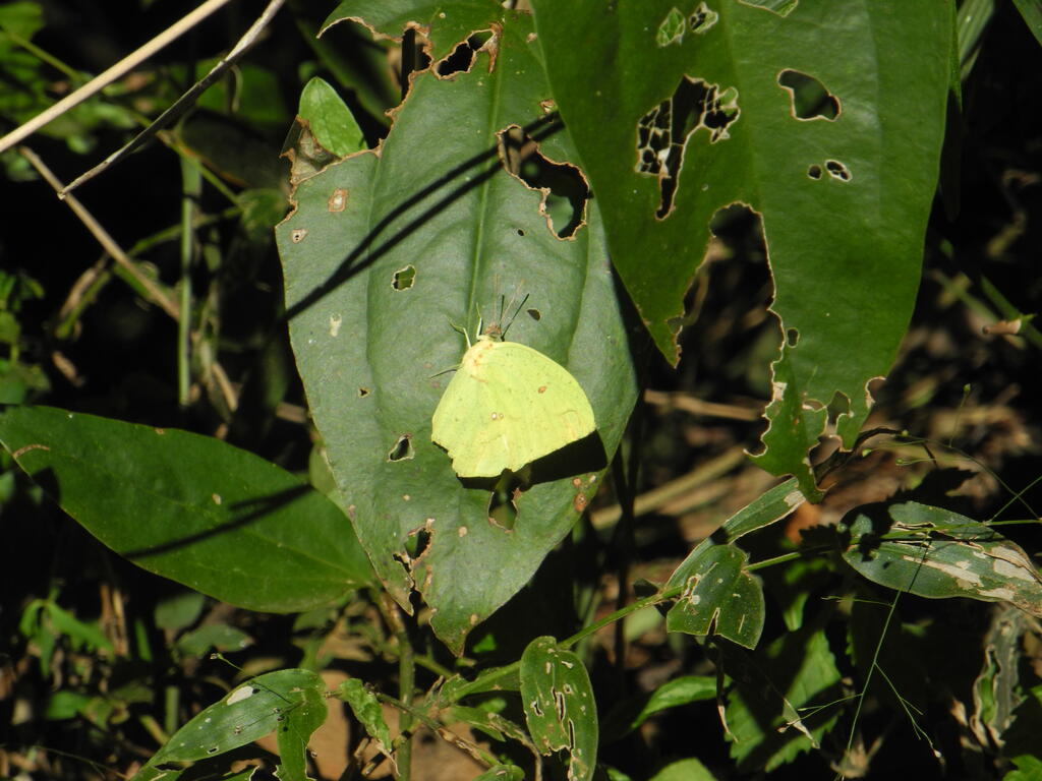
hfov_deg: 9.9
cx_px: 521
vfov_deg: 7.4
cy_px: 390
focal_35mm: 200
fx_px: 6020
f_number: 5.6
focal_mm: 42.6
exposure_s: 1/1000
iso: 200
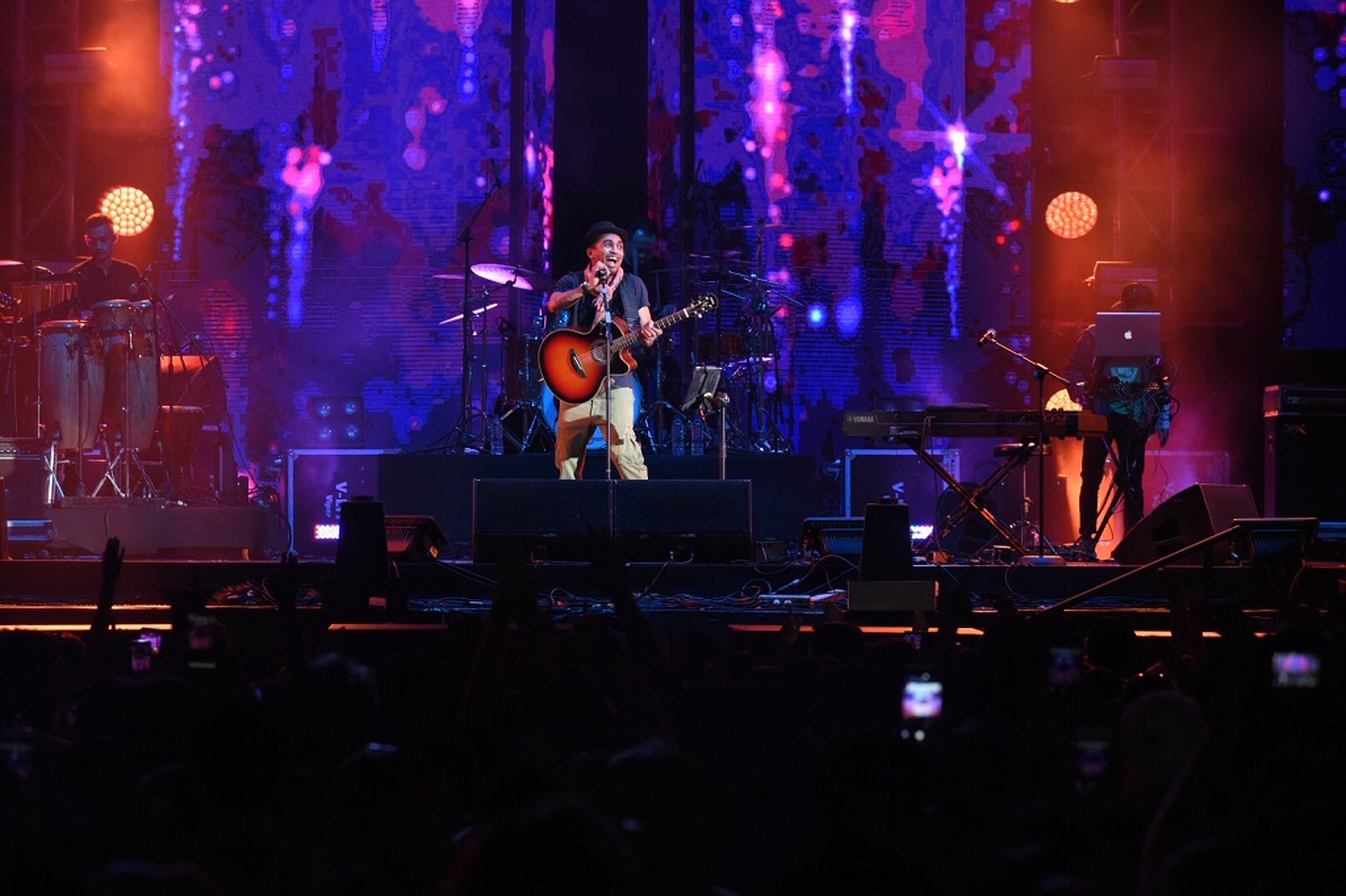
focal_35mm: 175
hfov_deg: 11.7
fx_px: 6541
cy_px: 448
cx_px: 673
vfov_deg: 7.8
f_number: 7.1
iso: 3200
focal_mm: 175
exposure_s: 1/250
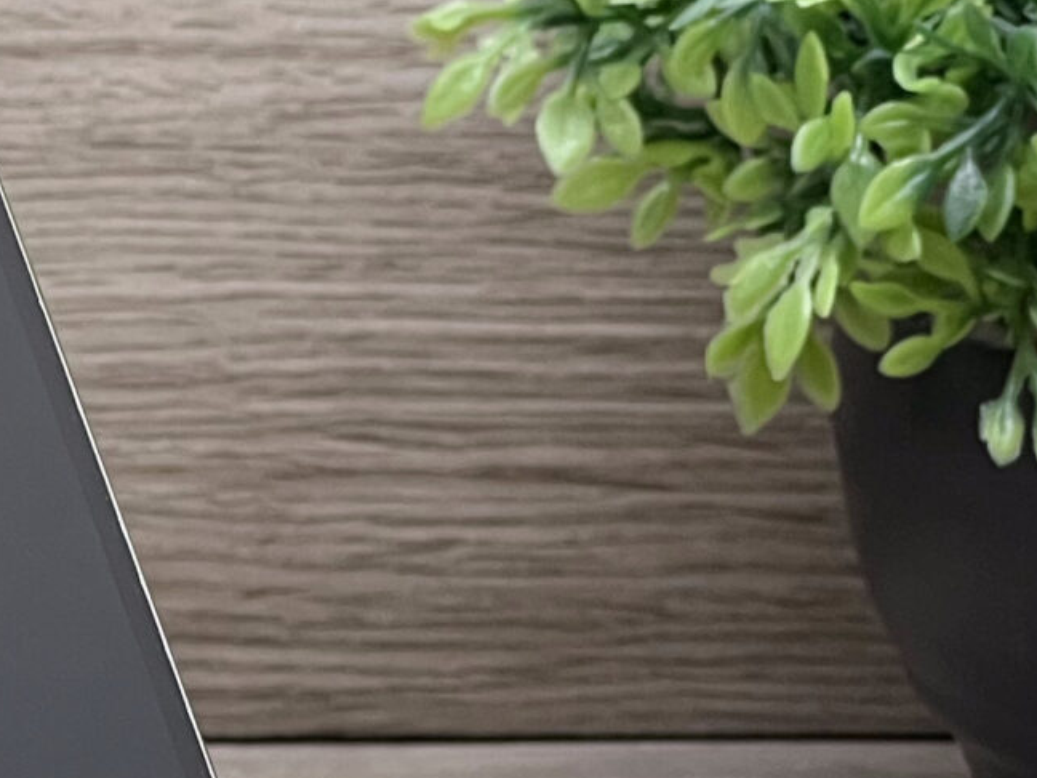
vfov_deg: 4.9
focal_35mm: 304
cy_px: 405
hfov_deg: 6.5
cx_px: -355
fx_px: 9107
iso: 80
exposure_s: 1/99
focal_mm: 9
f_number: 2.8
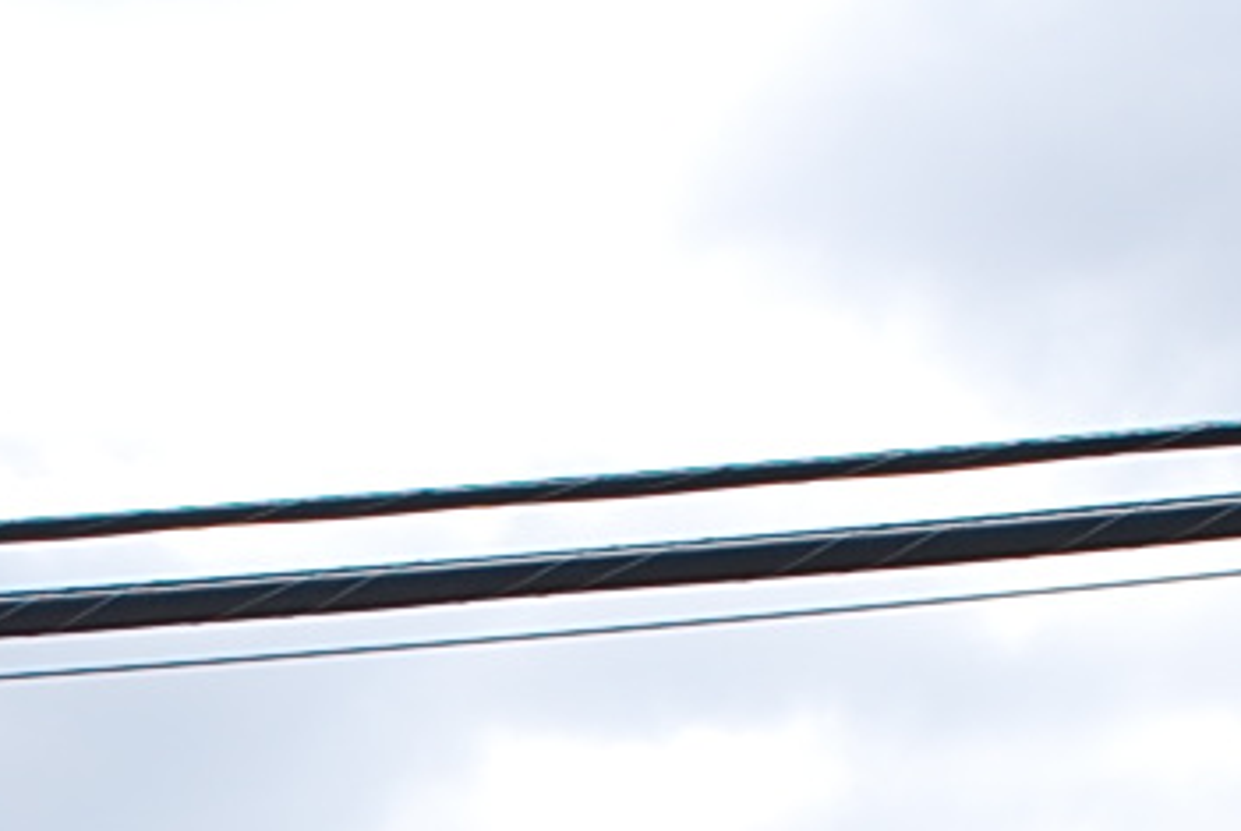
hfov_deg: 7.0
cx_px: -725
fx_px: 10001
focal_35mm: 290
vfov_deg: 4.6
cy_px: 2192
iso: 100
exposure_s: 1/200
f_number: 7.1
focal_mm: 35
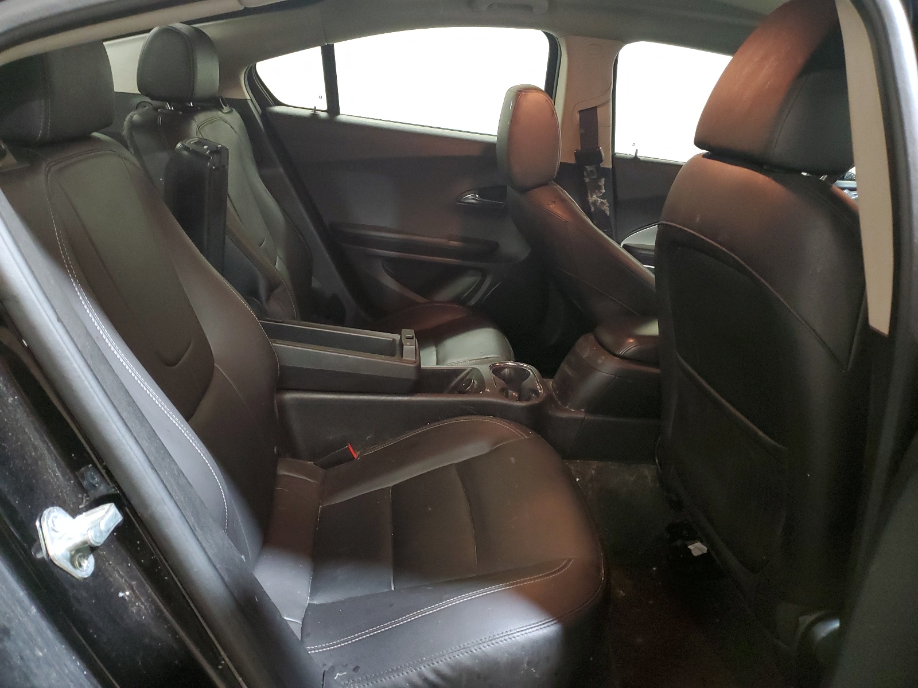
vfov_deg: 53.1
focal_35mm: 26
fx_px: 690
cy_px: 344
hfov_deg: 67.3
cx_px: 459
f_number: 1.5
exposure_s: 1/17
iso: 315
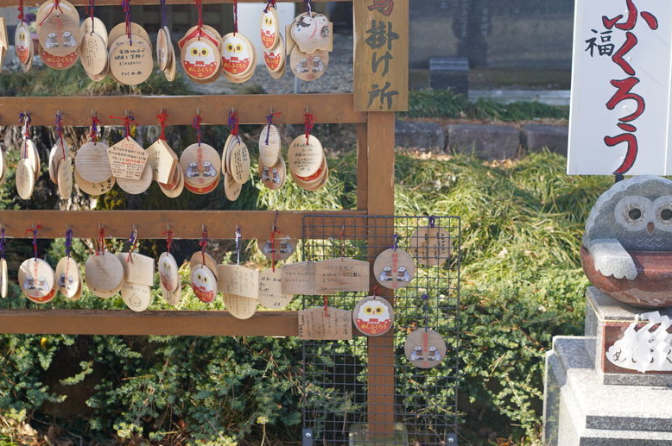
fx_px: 1007
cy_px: 177
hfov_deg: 36.8
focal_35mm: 54
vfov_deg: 25.0
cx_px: 274
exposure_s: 1/200
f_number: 3.5
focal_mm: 35
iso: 100
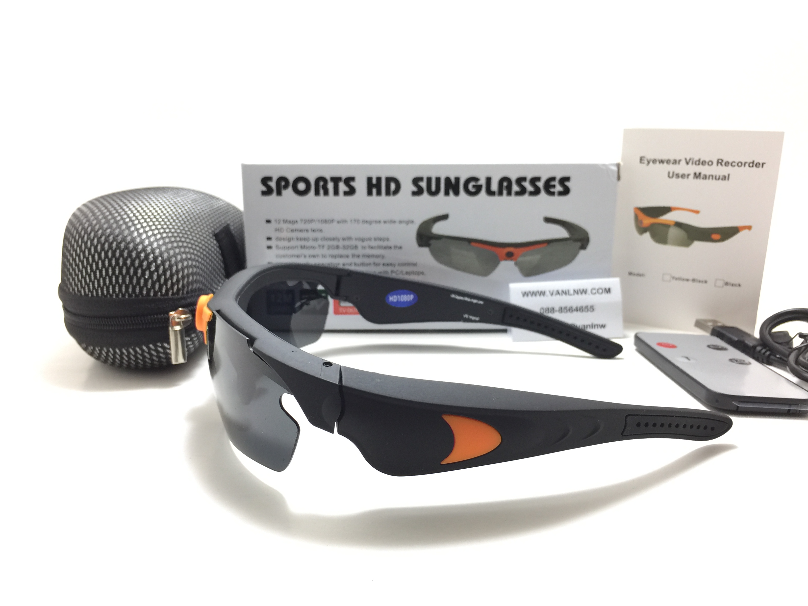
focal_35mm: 29
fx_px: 677
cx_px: 404
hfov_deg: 61.7
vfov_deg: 48.2
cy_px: 303
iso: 40
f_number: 2.2
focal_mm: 4.15
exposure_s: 1/33
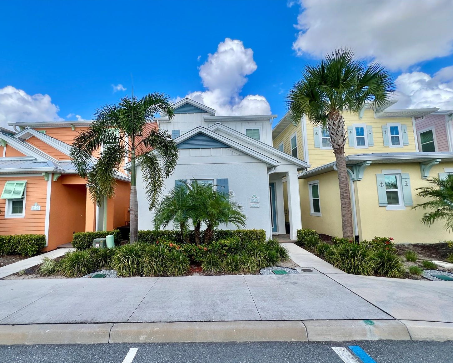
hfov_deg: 100.5
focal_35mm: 14
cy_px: 184
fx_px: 188
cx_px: 207
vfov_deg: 88.0
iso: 32
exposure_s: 1/935
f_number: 1.8
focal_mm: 1.57
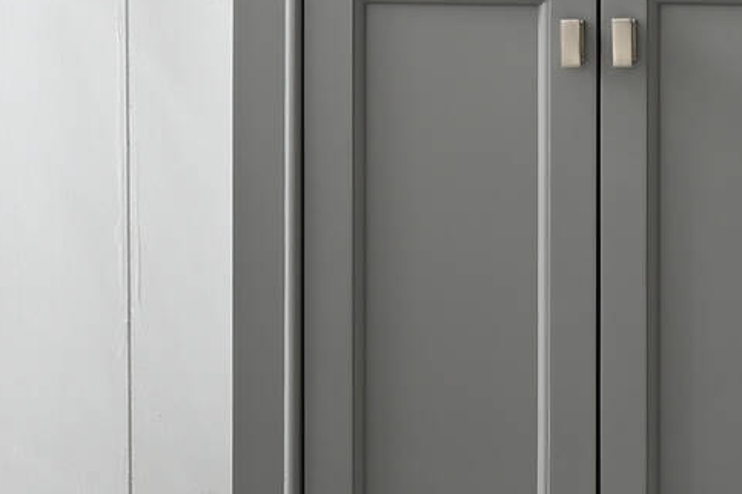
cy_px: -538
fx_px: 7296
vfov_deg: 3.8
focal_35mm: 354
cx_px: 880
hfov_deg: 5.8
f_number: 9
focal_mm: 57
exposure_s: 1/160
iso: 100
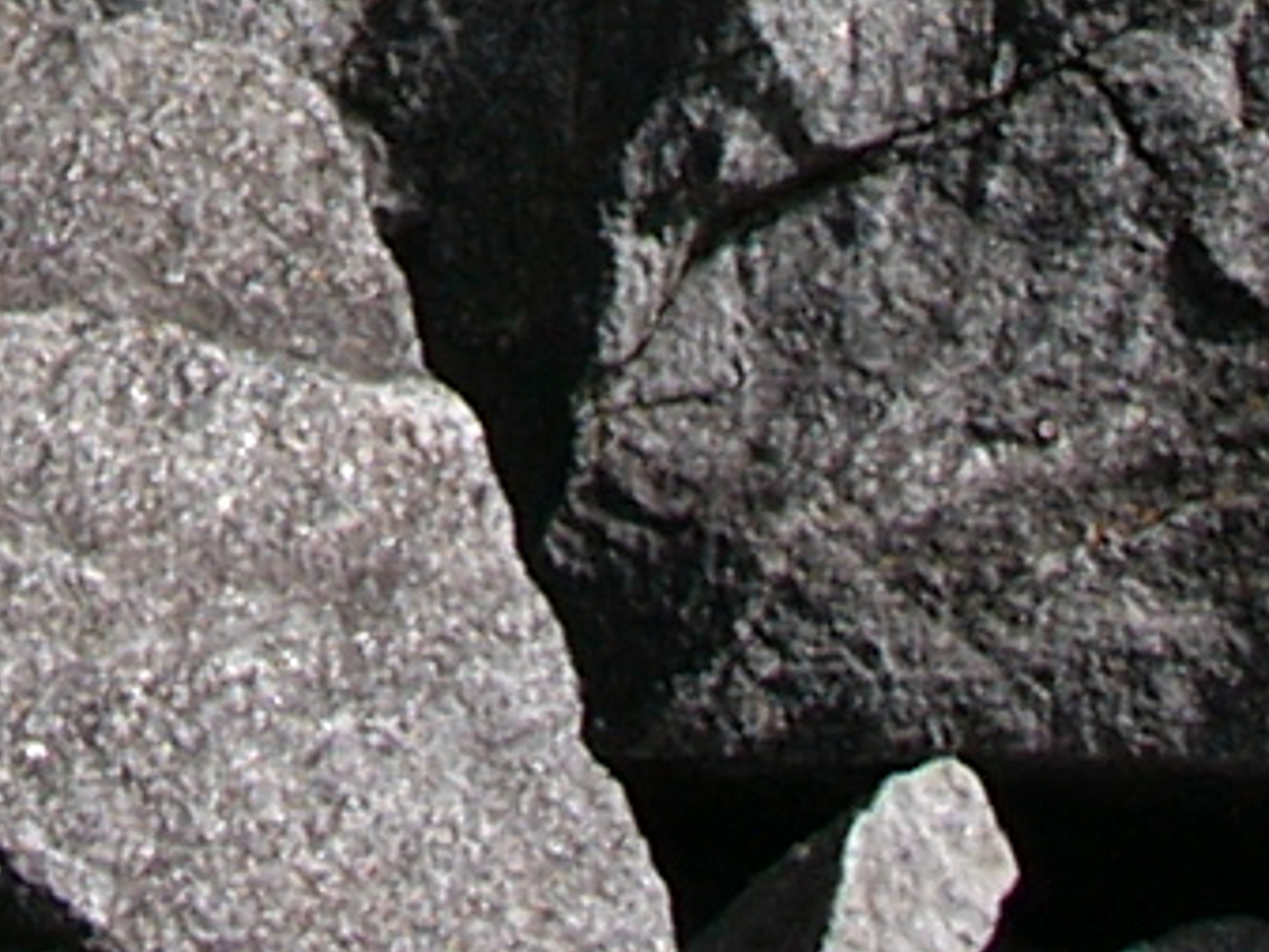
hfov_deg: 11.5
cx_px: -576
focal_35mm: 166
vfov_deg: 8.3
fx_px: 6088
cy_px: -1279
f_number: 5.2
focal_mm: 4.6
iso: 50
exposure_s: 1/500
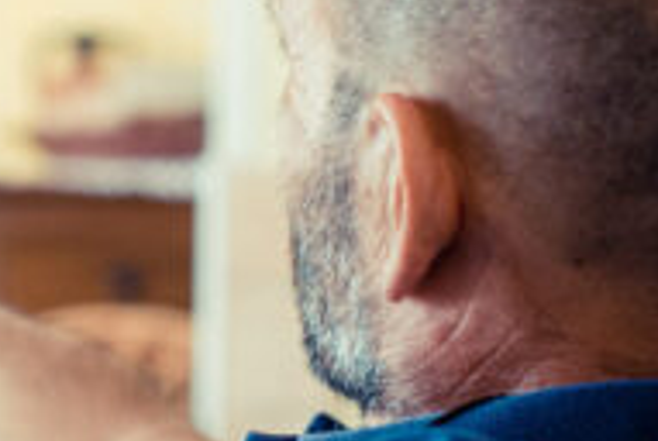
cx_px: -272
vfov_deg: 6.2
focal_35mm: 222
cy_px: 270
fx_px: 4064
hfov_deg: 9.1
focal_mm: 50
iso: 1250
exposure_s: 1/250
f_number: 2.5
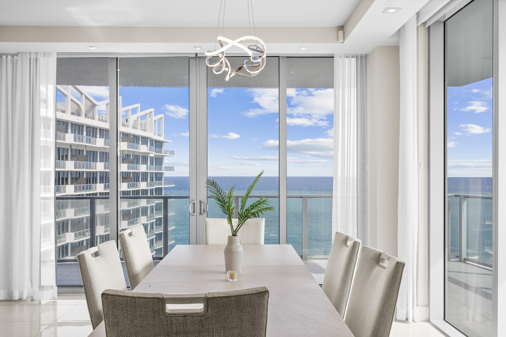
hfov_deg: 54.4
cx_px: 253
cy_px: 168
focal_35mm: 35
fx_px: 492
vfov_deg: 37.9
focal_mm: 35
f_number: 8
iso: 64
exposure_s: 1/15
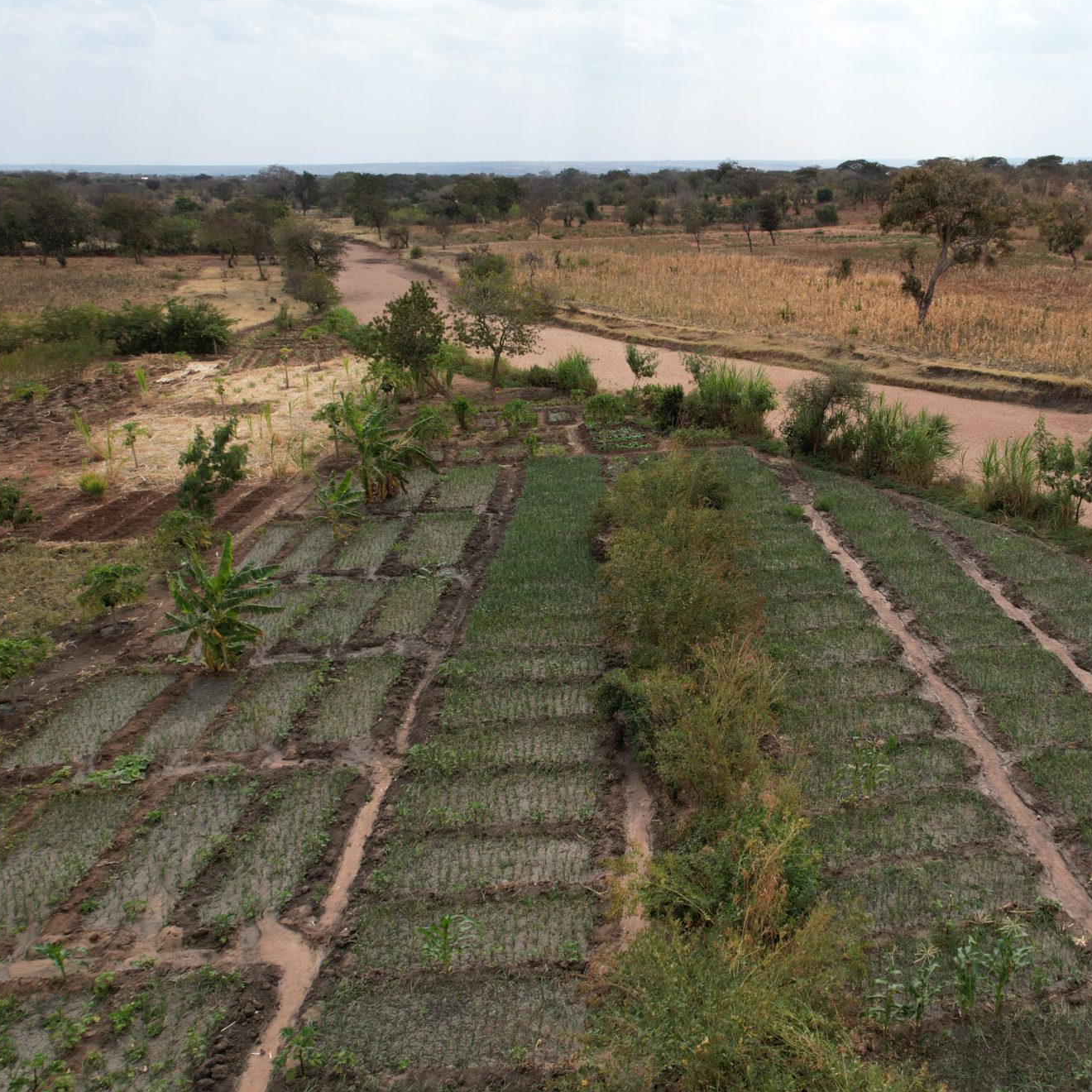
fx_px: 1035
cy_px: 532
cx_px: 783
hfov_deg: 53.7
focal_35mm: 29
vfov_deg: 55.6
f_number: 2.8
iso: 100
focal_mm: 8.38
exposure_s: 1/1600
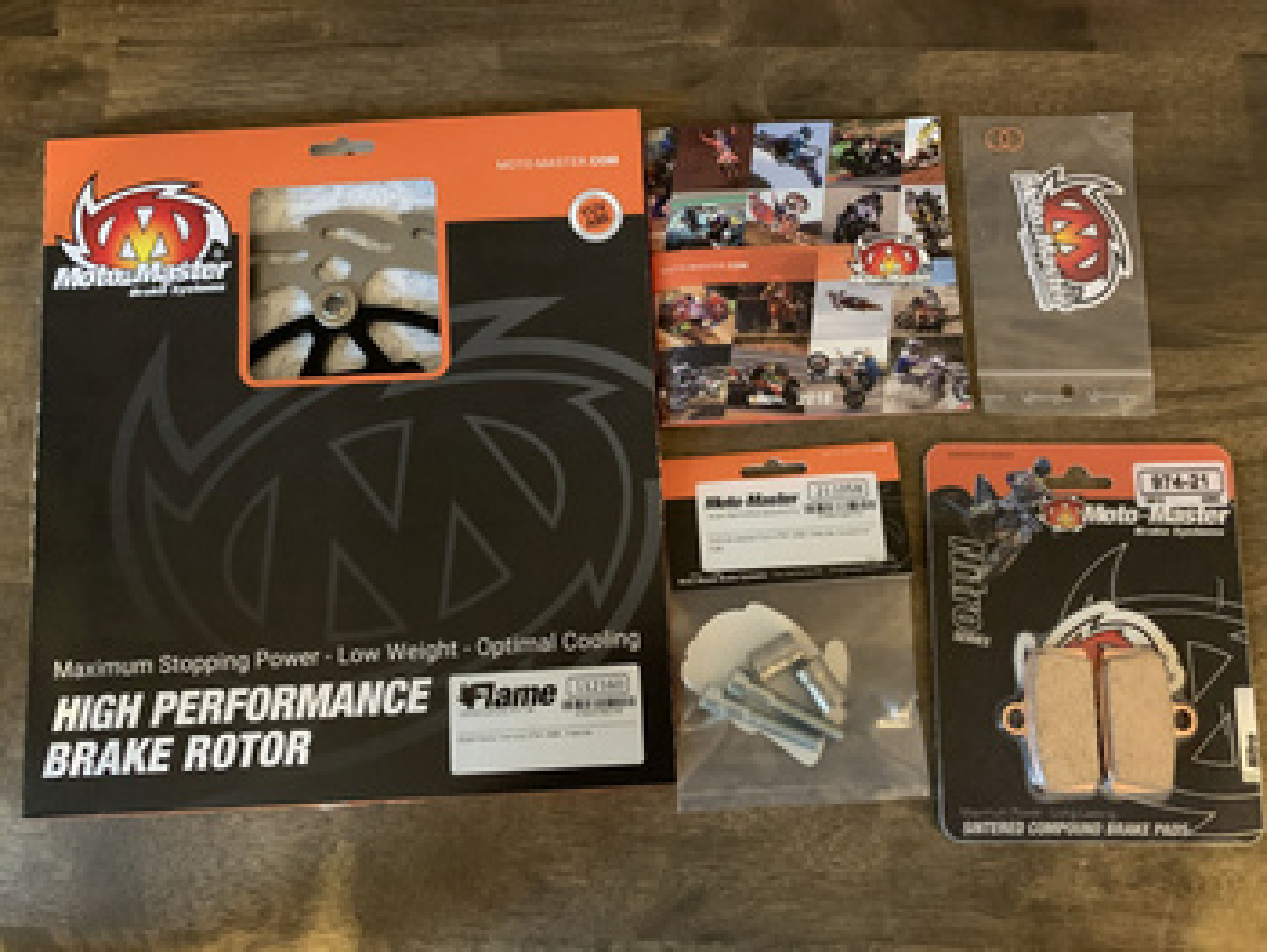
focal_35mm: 26
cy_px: 476
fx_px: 952
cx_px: 634
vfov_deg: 53.1
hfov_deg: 67.3
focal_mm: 4.25
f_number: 1.8
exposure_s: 1/29
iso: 800
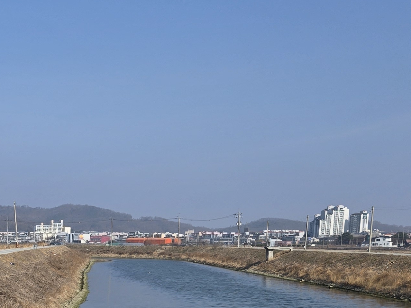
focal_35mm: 72
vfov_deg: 19.2
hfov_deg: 24.9
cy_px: 376
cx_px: -55
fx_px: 855
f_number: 1.8
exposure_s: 1/2921
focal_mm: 5.4
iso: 32
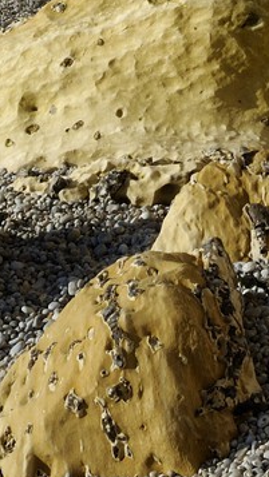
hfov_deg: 8.5
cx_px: 514
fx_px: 1723
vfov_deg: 13.5
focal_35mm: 136
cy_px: -478
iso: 200
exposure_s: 1/250
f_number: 13
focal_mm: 29
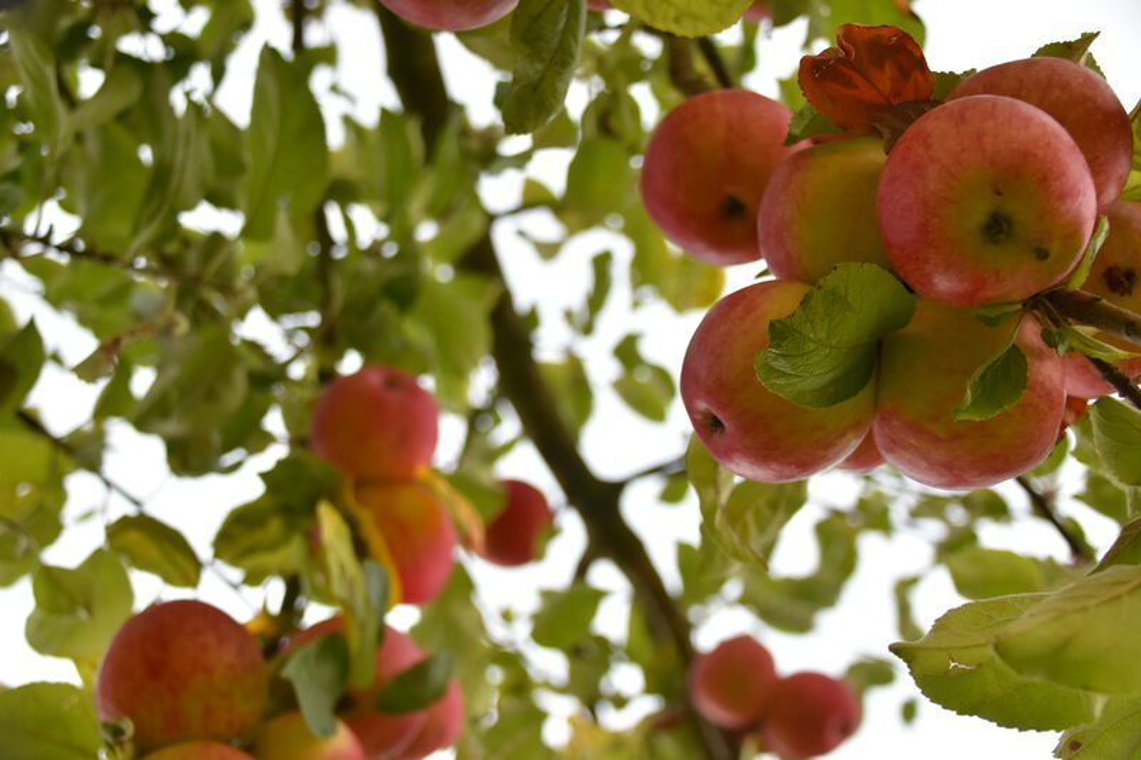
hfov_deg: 33.4
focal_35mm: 60
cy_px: 380
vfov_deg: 22.6
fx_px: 1901
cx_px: 570
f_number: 4.5
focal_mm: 40
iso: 720
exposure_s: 1/60
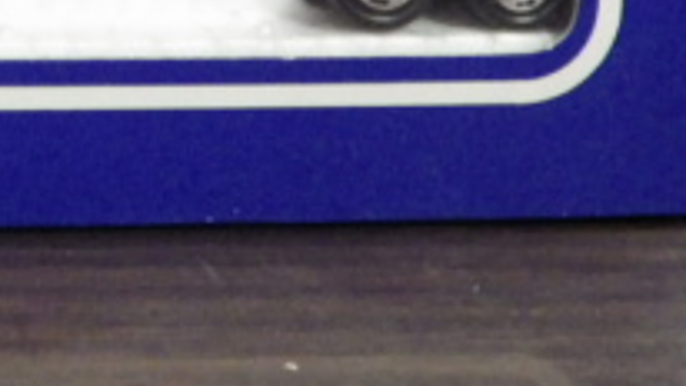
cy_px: -286
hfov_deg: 17.2
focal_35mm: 115
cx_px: -280
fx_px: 2092
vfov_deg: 10.0
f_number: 3.4
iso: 800
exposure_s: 1/25
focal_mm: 6.2
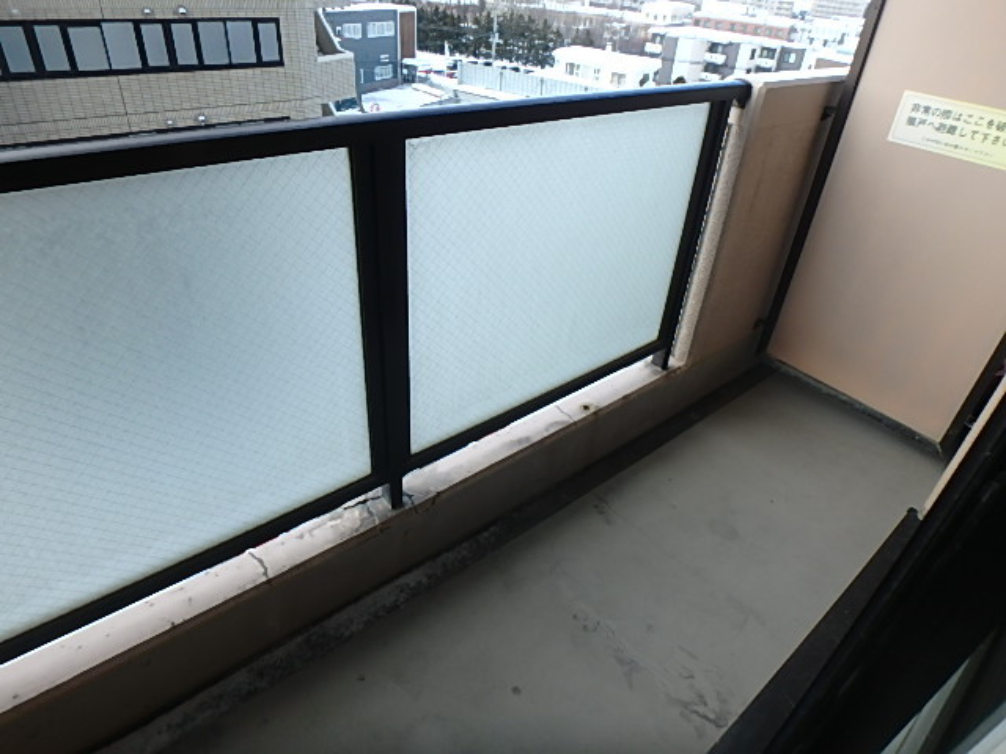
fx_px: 610
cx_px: 503
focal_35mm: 21
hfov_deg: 79.0
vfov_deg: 63.4
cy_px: 377
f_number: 3.5
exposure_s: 1/200
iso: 125
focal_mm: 3.7
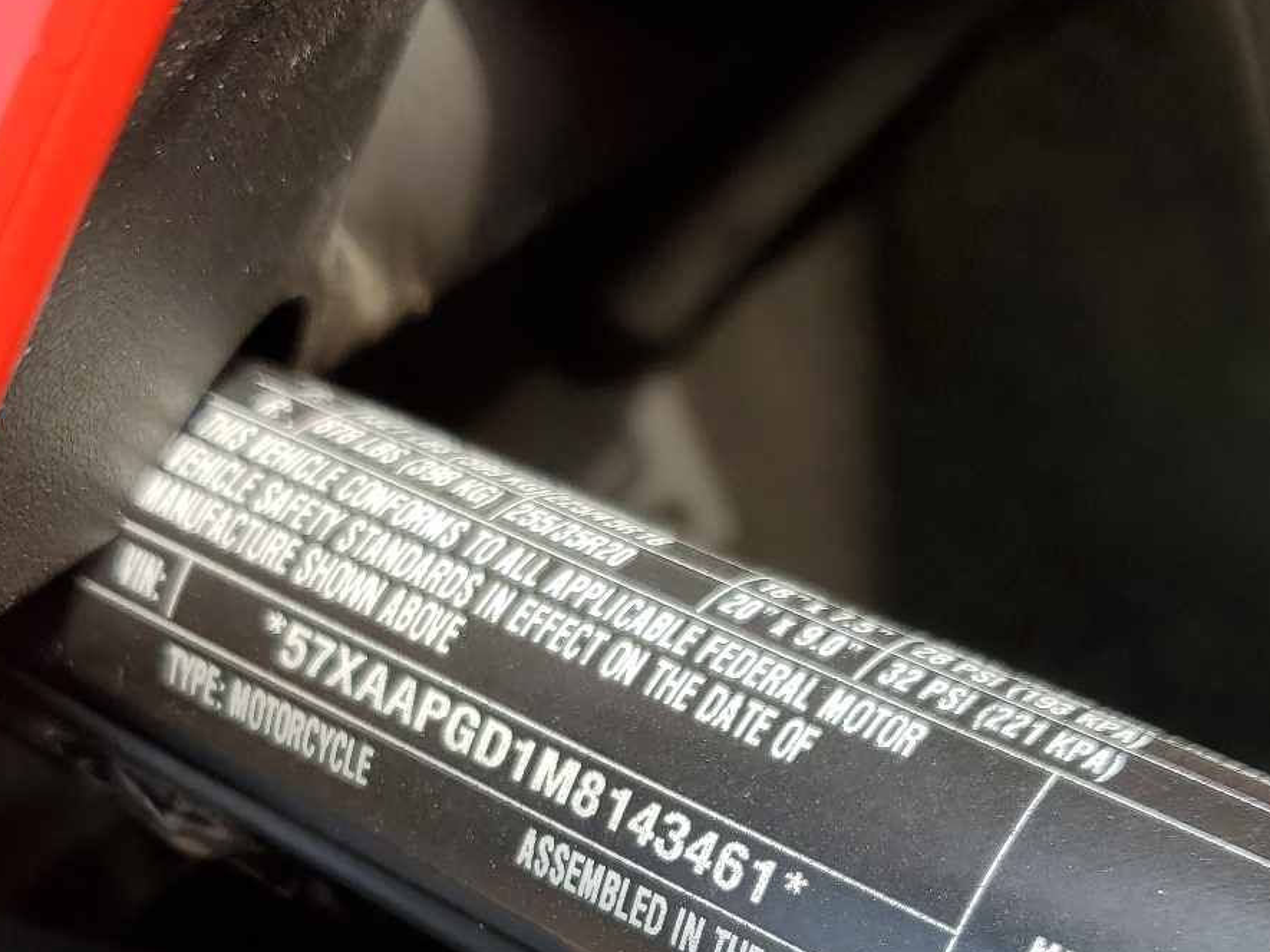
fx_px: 1725
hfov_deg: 40.4
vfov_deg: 29.7
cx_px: 603
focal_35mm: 47
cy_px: 843
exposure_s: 1/385
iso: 50
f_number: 1.5
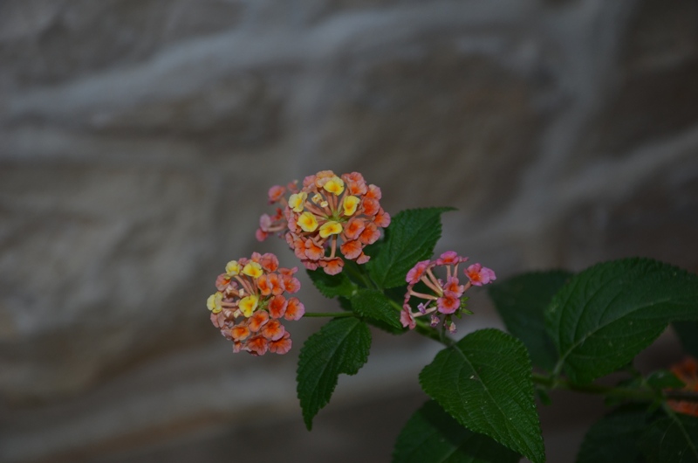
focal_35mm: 93
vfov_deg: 14.6
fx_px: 1800
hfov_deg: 22.0
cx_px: 349
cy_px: 232
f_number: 5.6
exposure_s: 1/30
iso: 200
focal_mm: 62
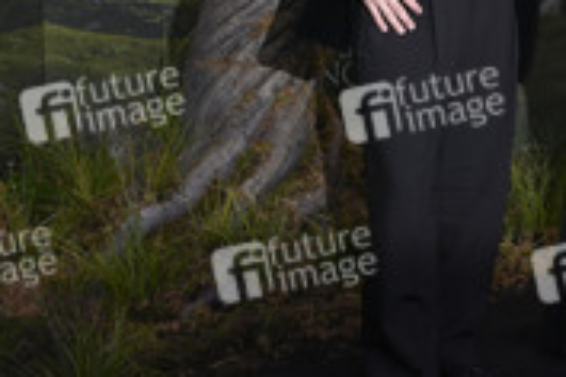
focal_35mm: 102
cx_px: 657
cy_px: 26
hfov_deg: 19.0
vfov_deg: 13.3
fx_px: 1604
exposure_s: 1/250
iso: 640
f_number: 5.6
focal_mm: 40
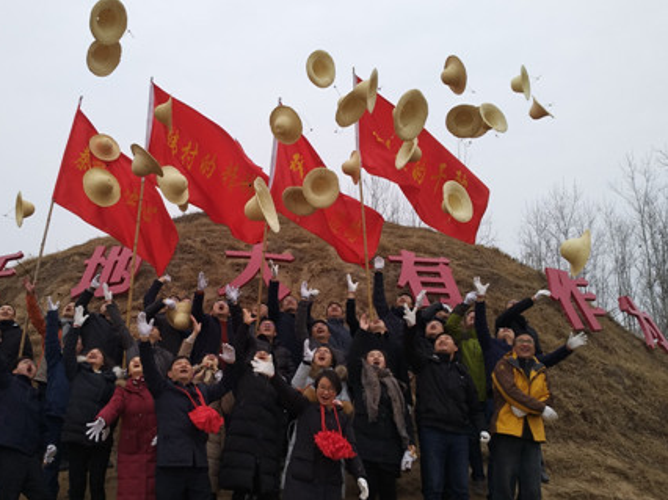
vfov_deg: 45.4
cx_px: 263
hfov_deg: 57.9
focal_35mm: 31
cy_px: 265
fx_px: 598
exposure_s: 1/534
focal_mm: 3.81
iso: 100
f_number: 2.2
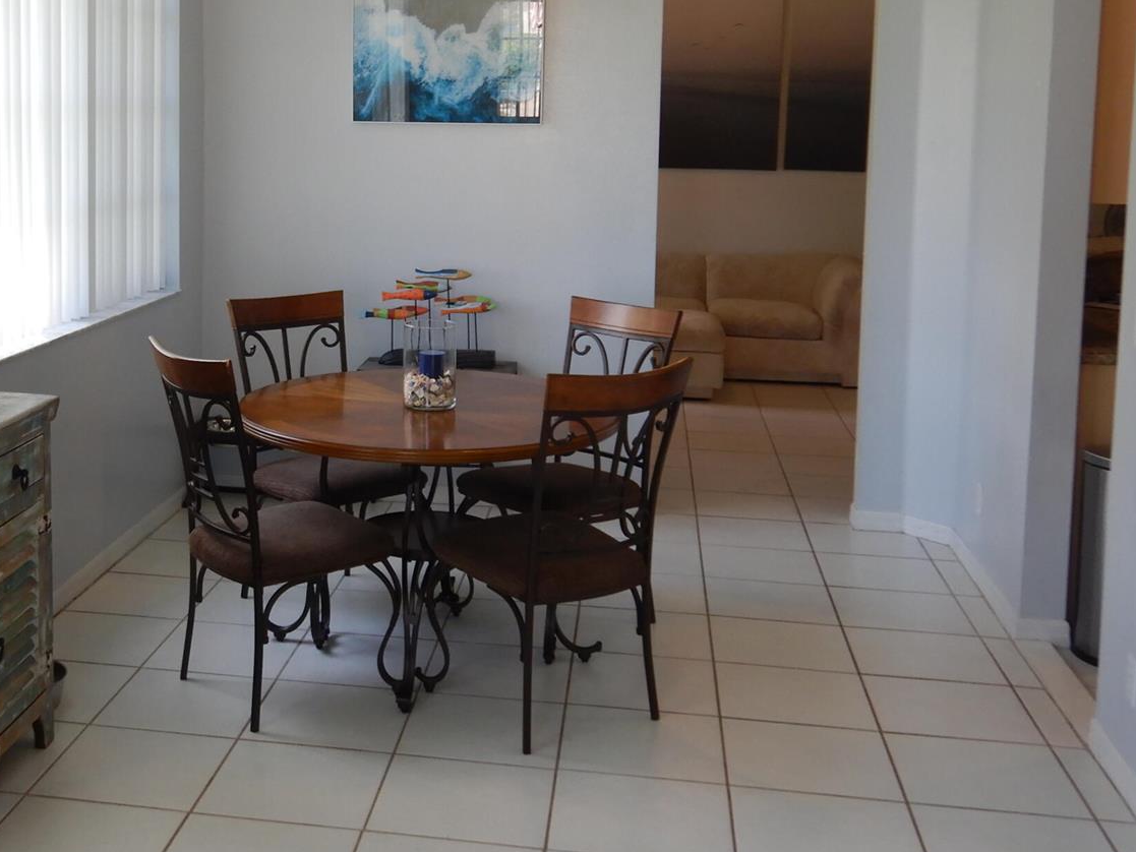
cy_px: 243
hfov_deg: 42.0
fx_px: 1444
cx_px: 328
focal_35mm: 44
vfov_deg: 32.4
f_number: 2.8
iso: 125
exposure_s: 1/40
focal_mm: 4.3
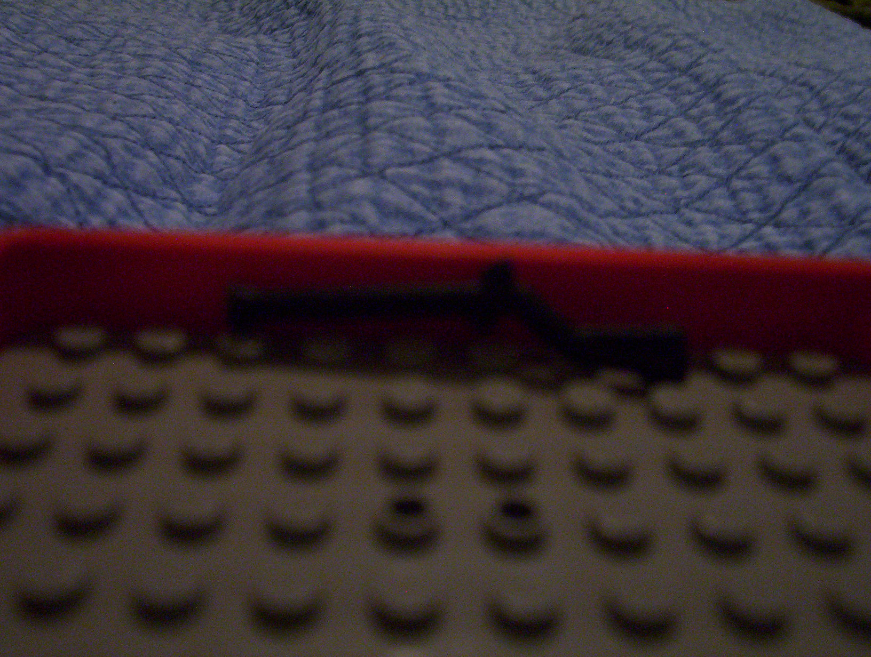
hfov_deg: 43.8
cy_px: 328
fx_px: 1085
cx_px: 436
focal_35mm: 43
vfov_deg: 33.7
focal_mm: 5.77
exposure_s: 1/8
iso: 200
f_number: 2.73
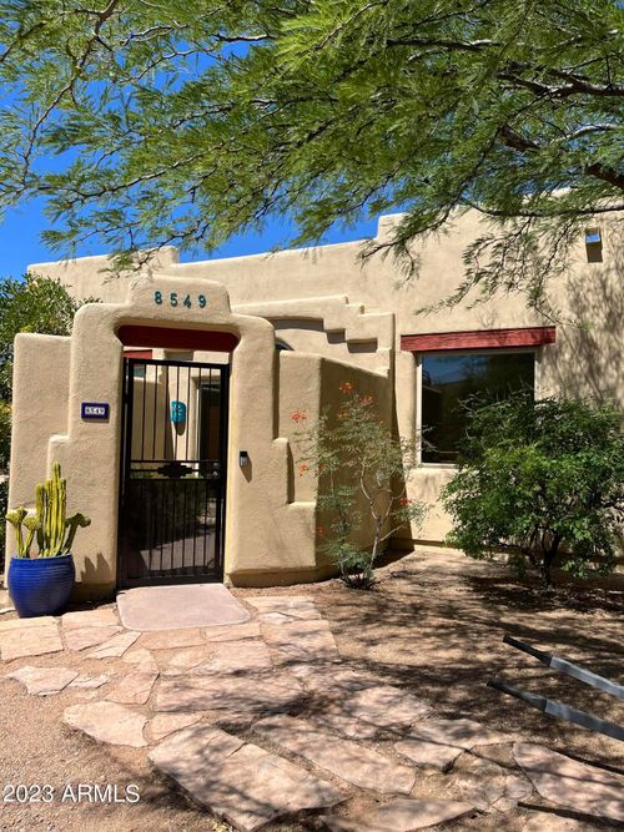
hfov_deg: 53.0
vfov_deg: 67.3
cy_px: 416
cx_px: 312
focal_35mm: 26
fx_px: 625
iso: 50
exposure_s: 1/3745
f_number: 1.6
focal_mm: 5.1
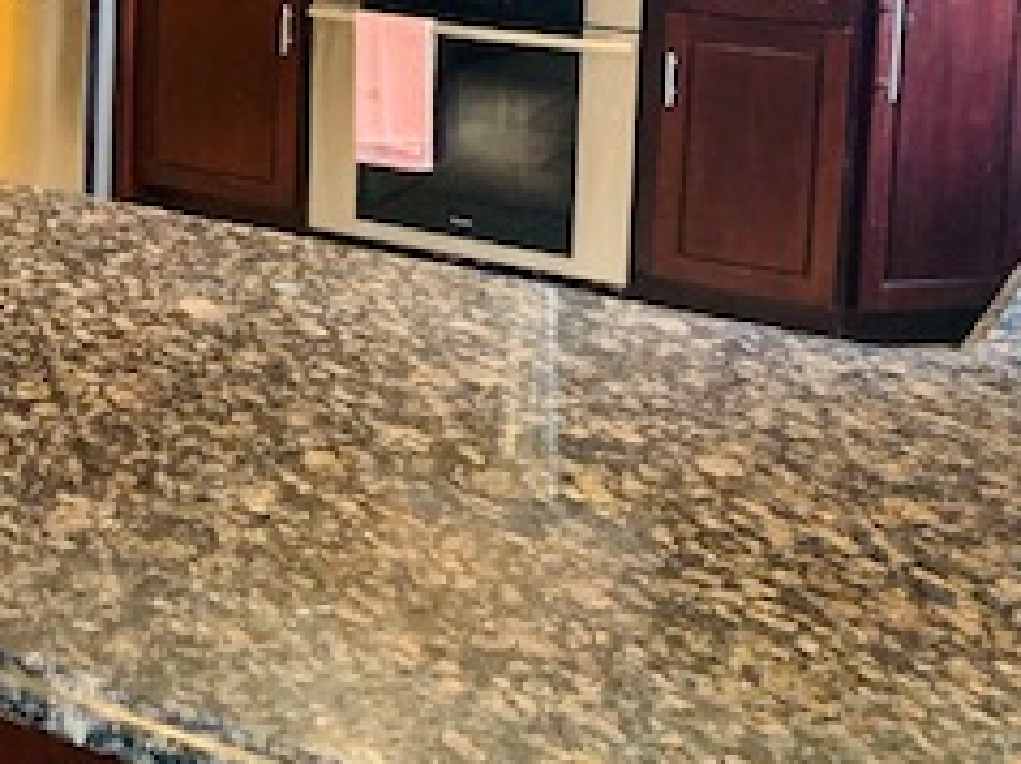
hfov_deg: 25.9
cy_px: -56
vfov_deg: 20.1
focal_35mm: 70
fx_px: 2063
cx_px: -73
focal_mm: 4.25
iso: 400
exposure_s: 1/40
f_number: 1.8
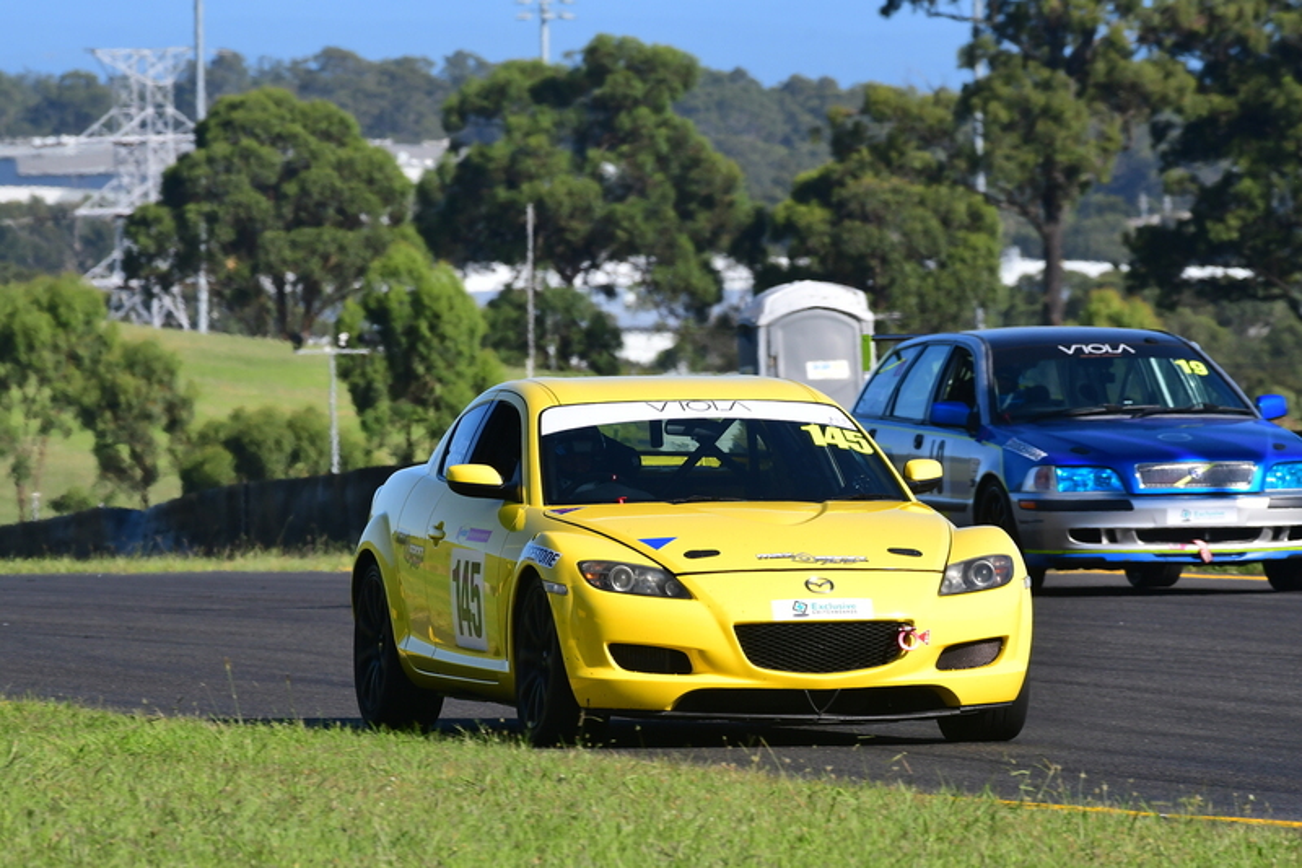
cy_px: 434
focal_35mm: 465
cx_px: 651
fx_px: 16813
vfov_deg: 3.0
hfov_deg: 4.4
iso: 500
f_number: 11
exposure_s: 1/640
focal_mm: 310
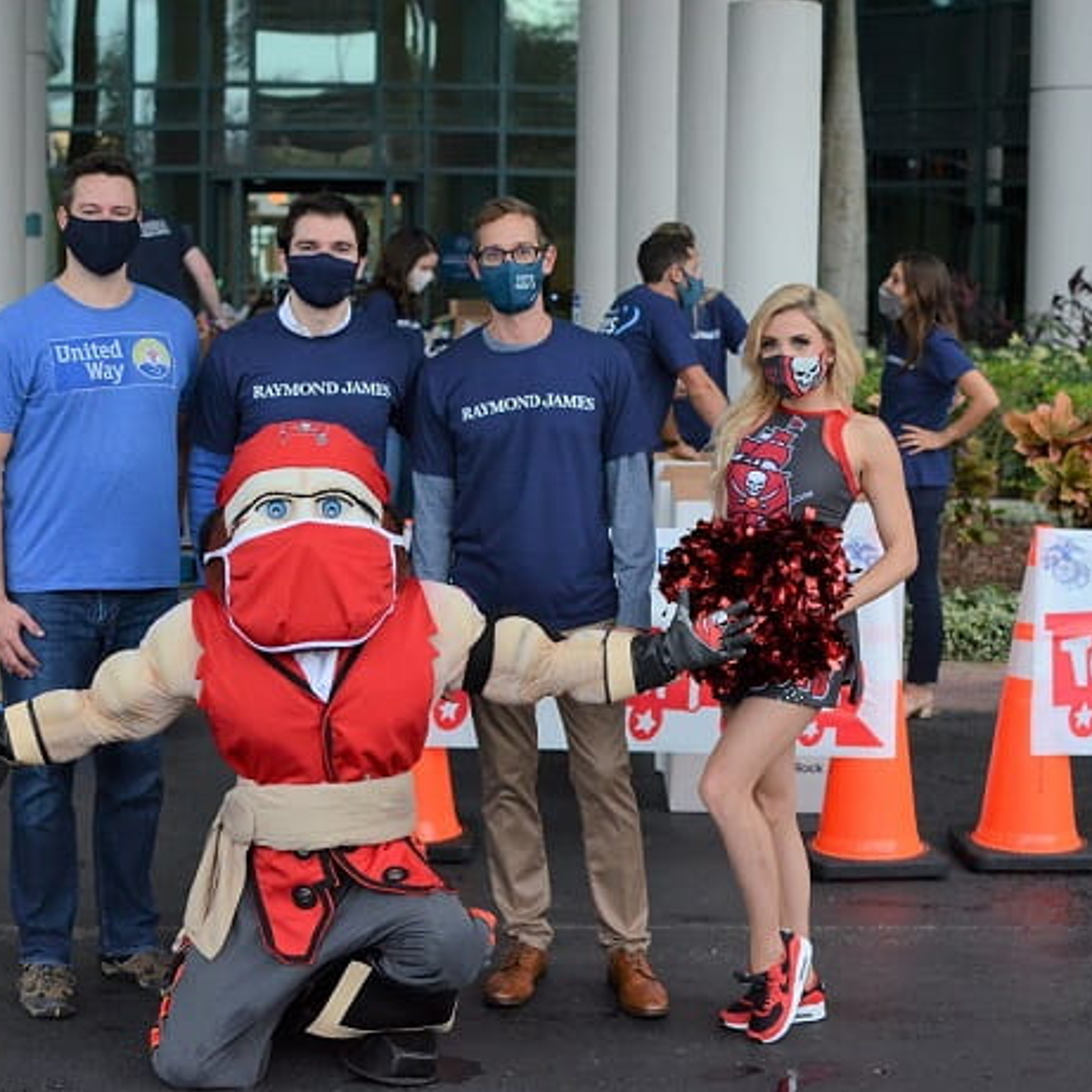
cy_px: 546
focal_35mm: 68
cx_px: 306
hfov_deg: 25.3
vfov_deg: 25.5
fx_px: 2414
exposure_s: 1/1000
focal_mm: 35
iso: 2000
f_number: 2.8
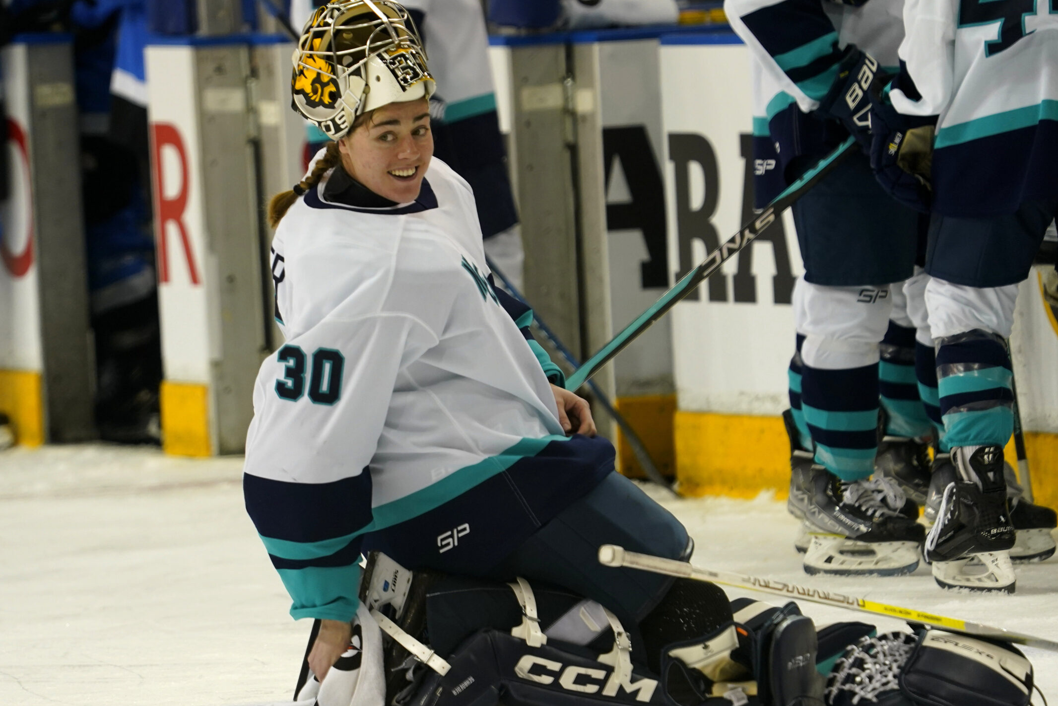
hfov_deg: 4.4
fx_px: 13902
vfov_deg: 2.9
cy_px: 335
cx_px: 508
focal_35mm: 473
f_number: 6.3
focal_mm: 394
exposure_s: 1/400
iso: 1250
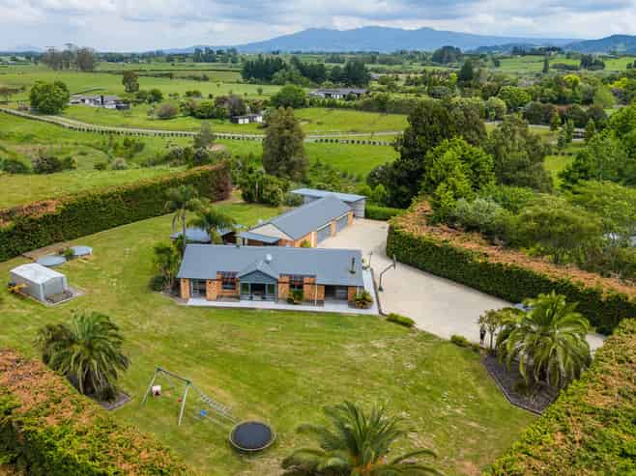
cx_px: 318
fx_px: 441
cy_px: 238
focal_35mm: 24
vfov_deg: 56.8
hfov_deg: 71.6
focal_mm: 8.67
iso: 200
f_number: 1.8
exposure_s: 1/4000
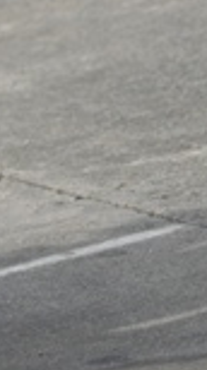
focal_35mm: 621
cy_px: -109
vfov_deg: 3.5
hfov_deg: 1.9
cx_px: -724
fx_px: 6093
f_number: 2.8
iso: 100
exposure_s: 1/800
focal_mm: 89
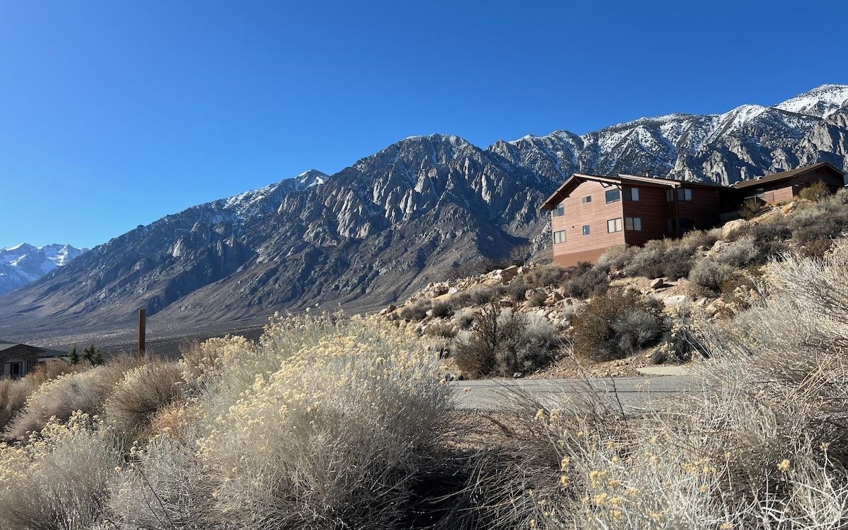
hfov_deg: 66.5
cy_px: 240
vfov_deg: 44.5
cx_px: 425
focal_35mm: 28
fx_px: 647
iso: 50
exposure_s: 1/4444
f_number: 1.5
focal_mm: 5.7
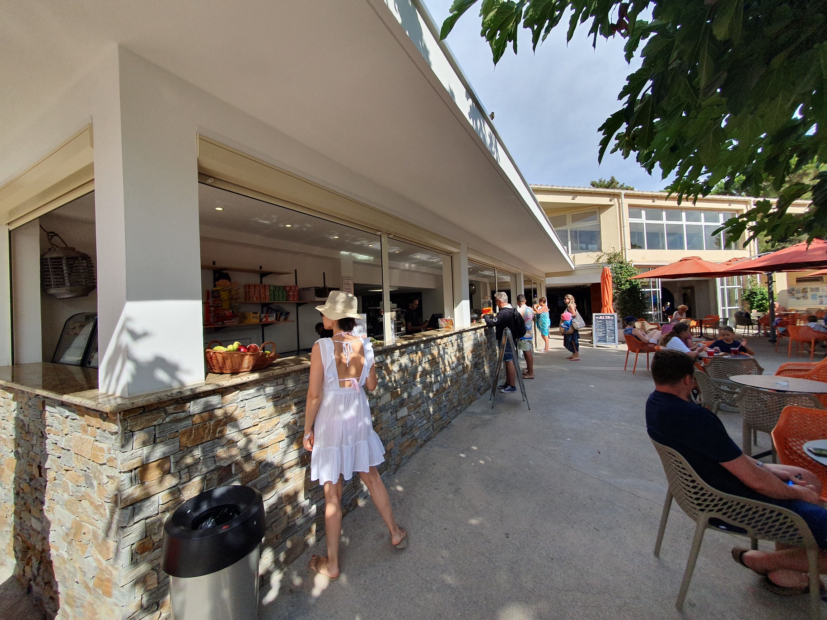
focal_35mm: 13
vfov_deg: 89.9
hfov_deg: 106.2
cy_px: 310
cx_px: 414
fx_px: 311
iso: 50
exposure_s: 1/1036
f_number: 2.2
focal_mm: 1.8
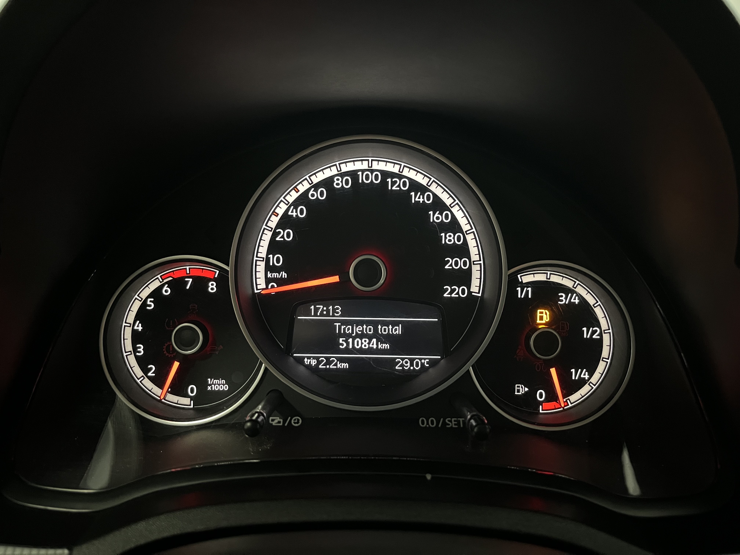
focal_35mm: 26
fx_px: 556
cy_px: 278
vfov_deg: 53.1
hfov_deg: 67.3
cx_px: 370
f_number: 1.6
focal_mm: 5.1
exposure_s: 1/17
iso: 1250
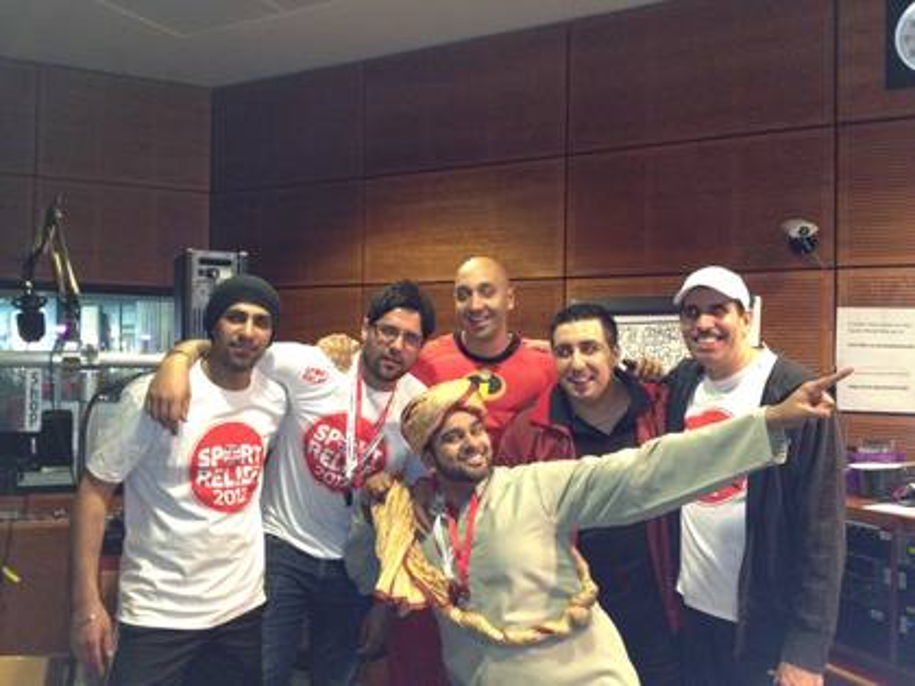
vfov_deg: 40.7
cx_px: 458
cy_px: 343
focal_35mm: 35
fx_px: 925
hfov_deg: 52.6
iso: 500
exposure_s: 1/20
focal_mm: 4.28
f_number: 2.4
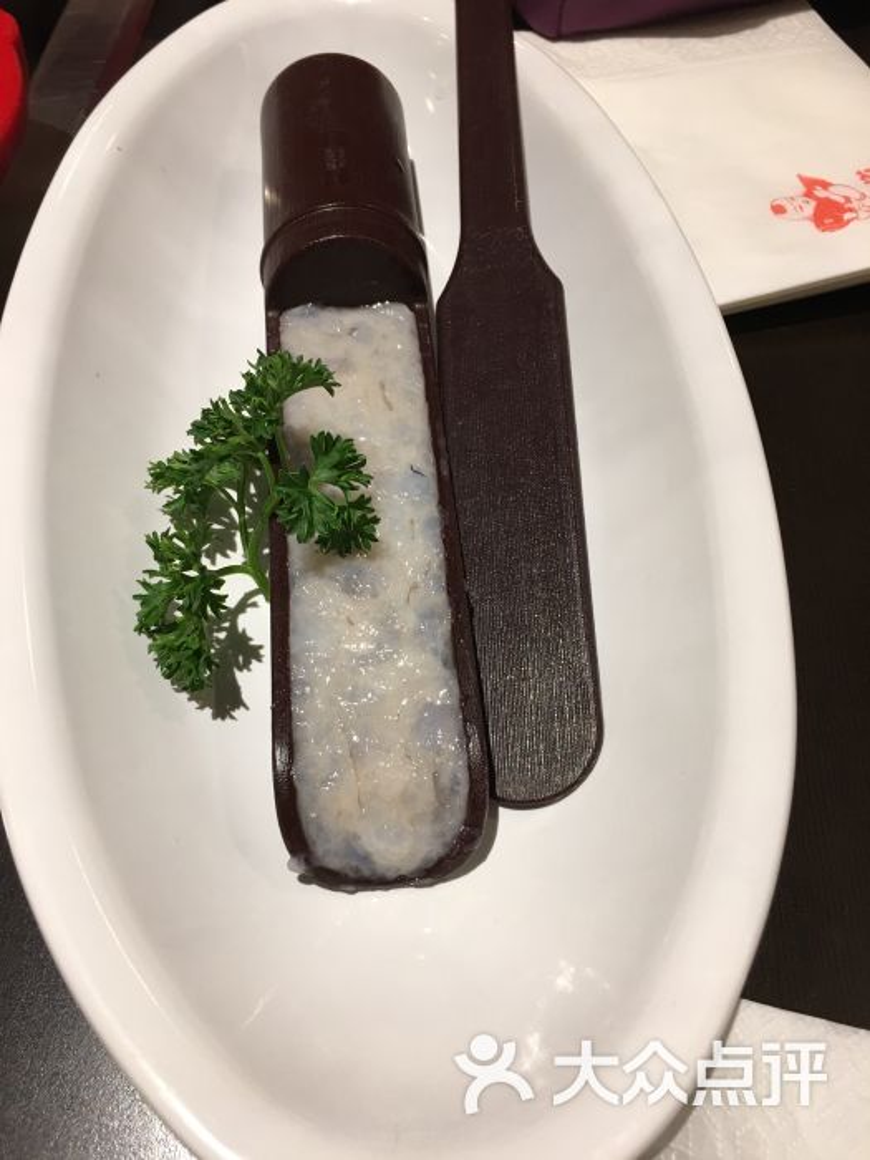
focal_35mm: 29
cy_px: 580
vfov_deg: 61.7
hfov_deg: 48.2
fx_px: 972
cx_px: 435
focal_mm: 4.15
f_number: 2.2
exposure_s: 1/17
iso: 32
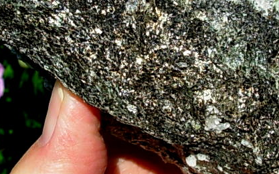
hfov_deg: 20.9
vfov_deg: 13.1
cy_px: 33
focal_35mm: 99
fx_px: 752
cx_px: 207
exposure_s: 1/627
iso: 50
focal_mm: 6.3
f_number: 4.9
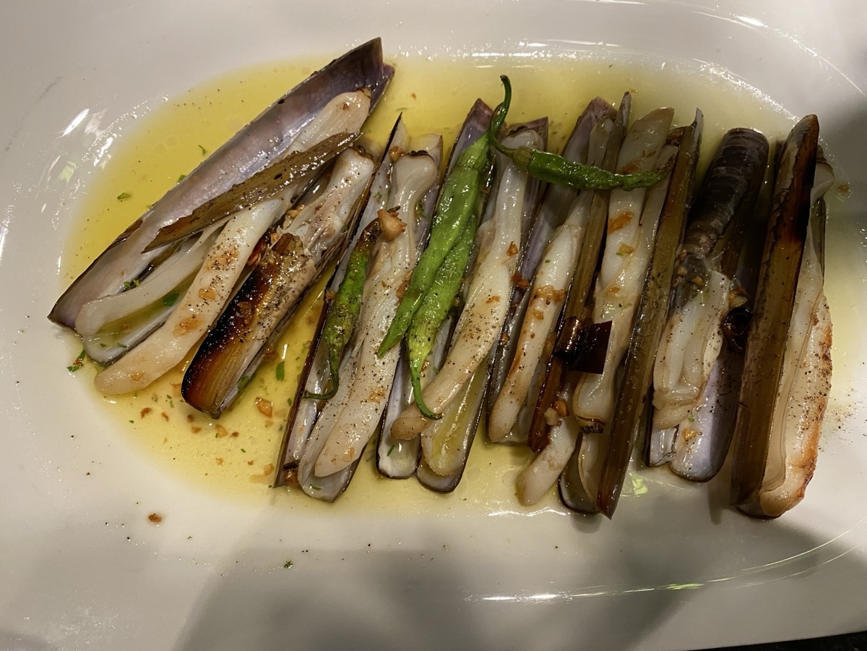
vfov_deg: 53.1
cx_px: 434
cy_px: 326
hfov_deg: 67.3
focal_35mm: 26
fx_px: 651
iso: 250
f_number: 1.8
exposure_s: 1/55
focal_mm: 4.25
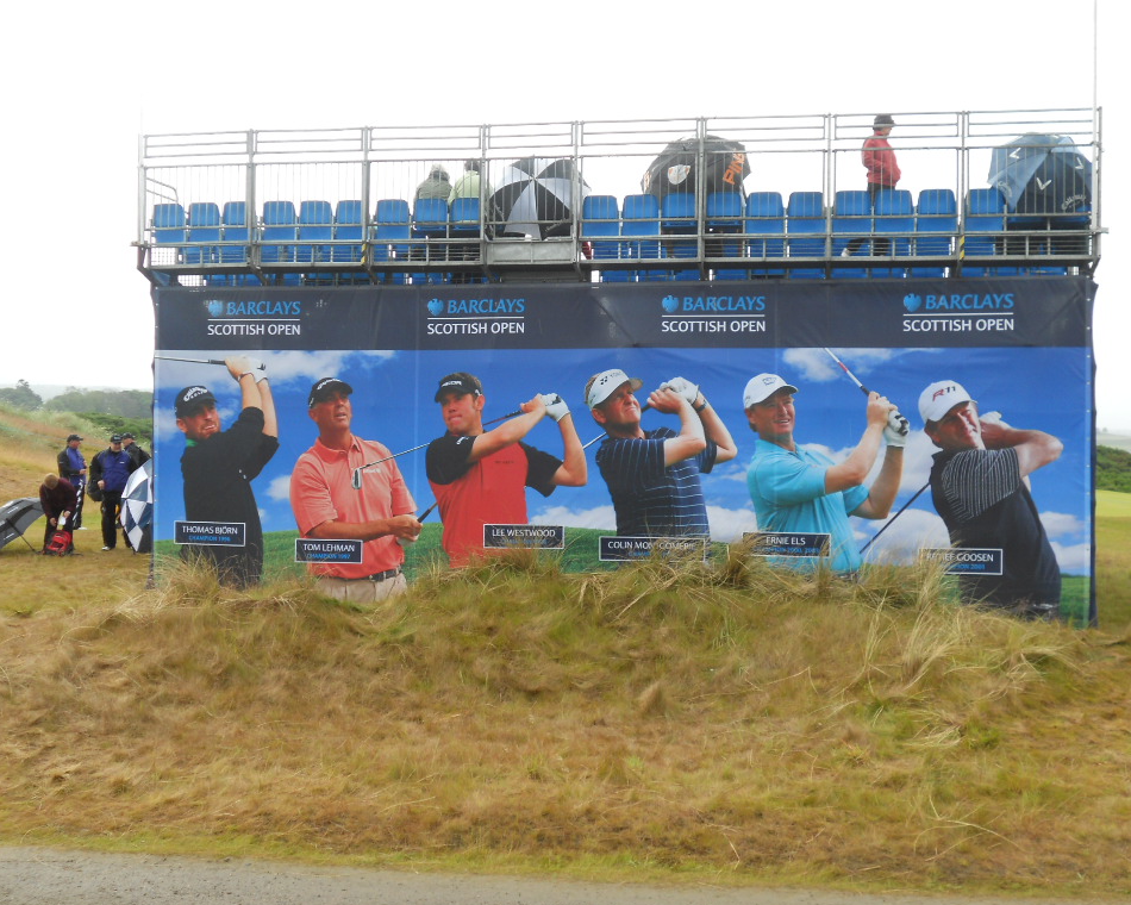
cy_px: 454
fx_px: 1339
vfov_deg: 37.3
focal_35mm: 40
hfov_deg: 45.8
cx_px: 598
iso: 80
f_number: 3.9
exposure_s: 1/125
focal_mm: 6.9
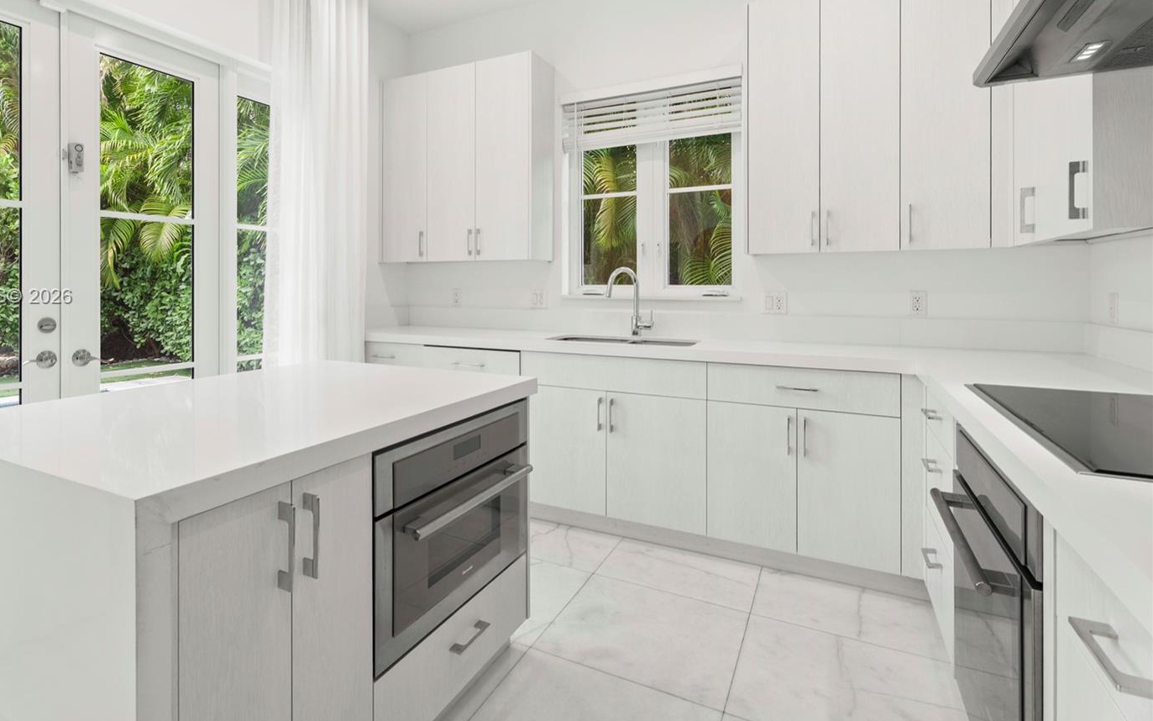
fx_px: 597
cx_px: 482
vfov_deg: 61.8
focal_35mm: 19
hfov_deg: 87.3
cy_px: 297
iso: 400
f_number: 8
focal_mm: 16
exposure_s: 1/5
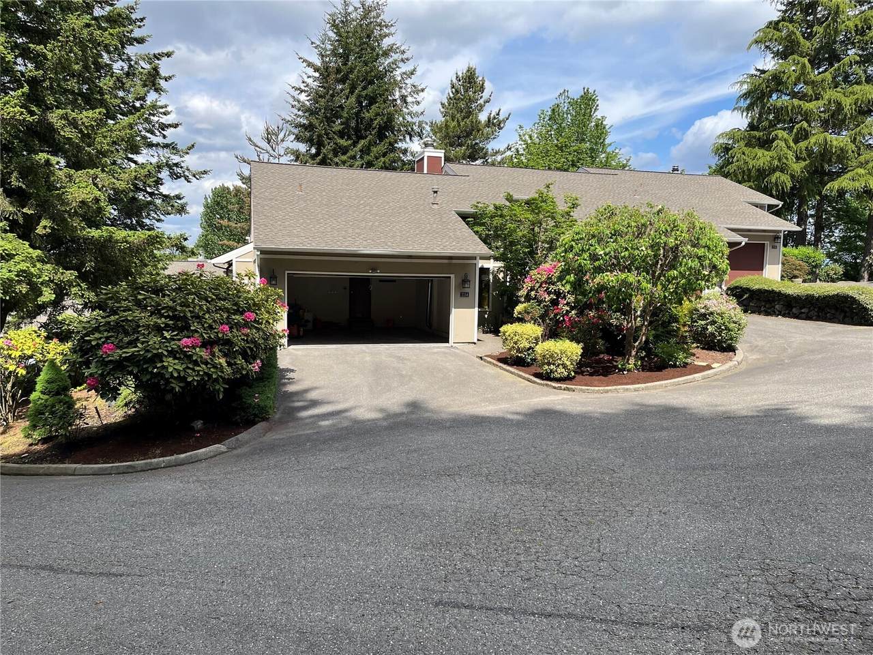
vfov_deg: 53.1
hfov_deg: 67.3
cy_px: 328
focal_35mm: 26
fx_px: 656
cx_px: 436
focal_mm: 5.1
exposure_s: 1/2222
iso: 50
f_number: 1.6
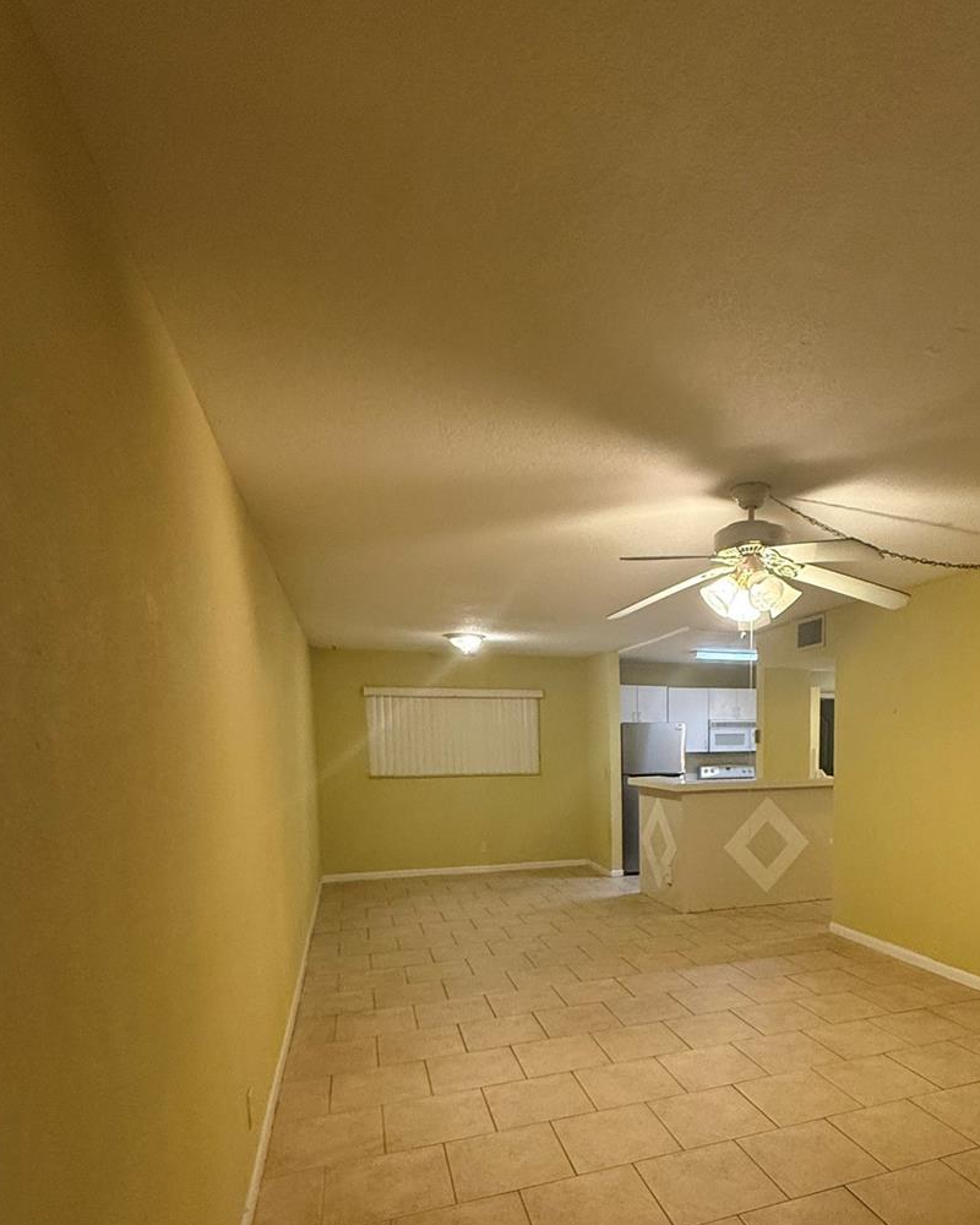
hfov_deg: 63.8
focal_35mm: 21
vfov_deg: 75.1
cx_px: 658
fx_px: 761
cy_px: 820
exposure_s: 1/60
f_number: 2.2
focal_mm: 2.22
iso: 400
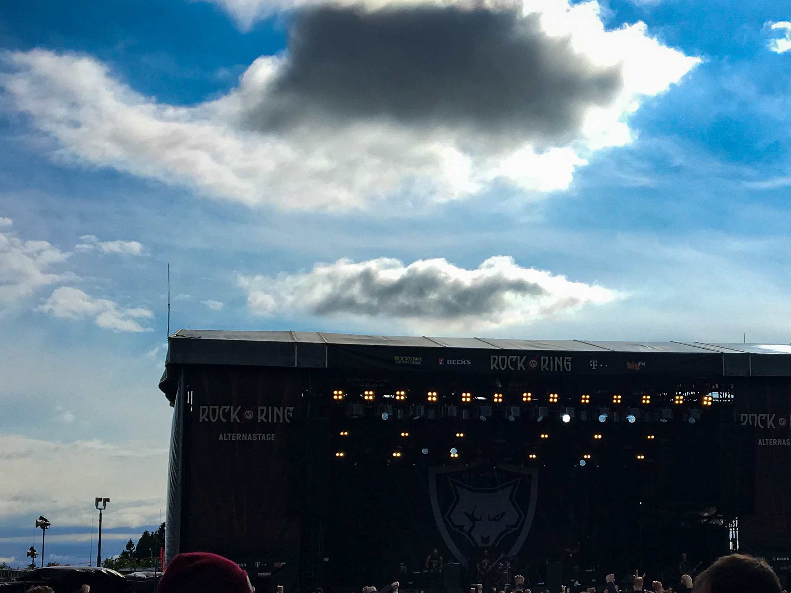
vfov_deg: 26.4
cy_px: 403
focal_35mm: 55
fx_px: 1257
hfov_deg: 34.6
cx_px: 536
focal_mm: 4.15
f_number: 2.2
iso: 25
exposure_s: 1/3700
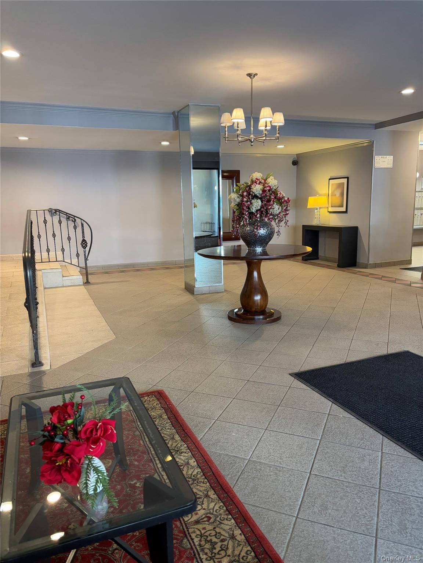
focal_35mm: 26
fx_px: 424
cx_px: 212
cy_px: 282
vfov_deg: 67.3
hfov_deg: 53.1
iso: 320
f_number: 1.6
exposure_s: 1/60
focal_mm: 5.96
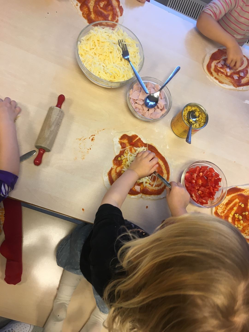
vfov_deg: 61.7
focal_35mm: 29
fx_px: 278
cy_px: 166
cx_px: 124
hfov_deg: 48.2
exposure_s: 1/33
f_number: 2.2
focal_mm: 4.15
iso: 64
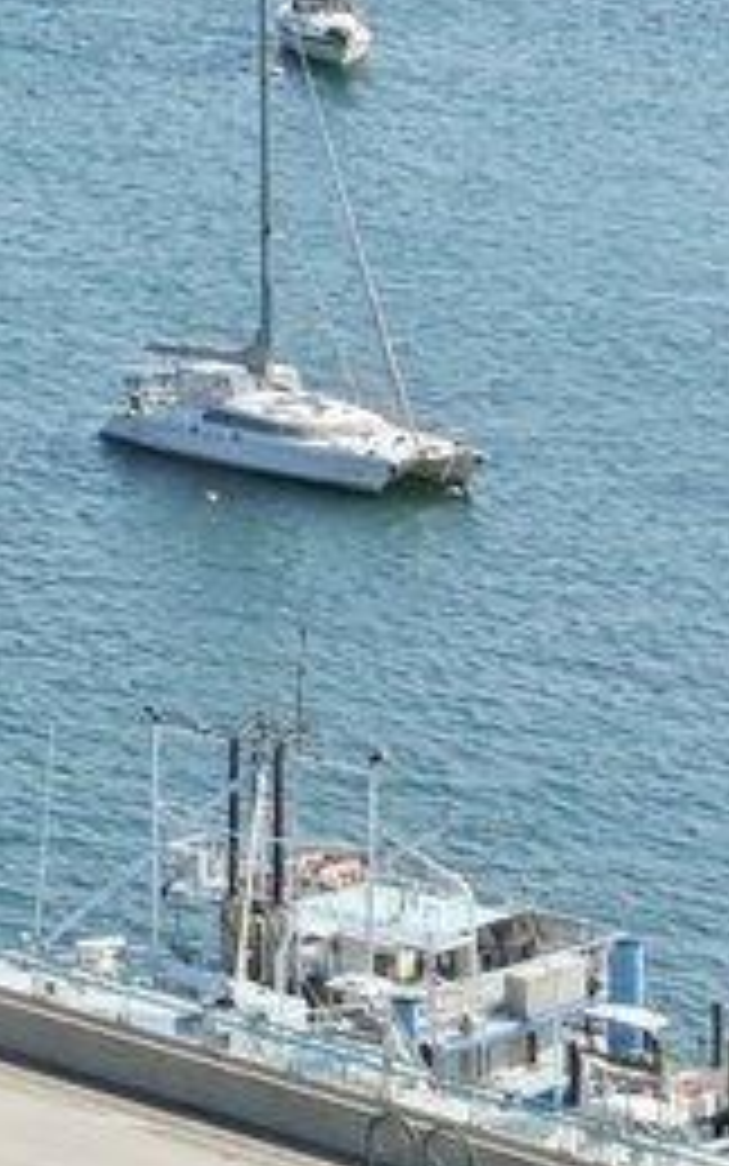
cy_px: -1157
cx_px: -3501
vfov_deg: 8.3
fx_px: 7688
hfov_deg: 4.3
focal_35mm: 242
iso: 800
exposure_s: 1/4000
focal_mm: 30
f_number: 8
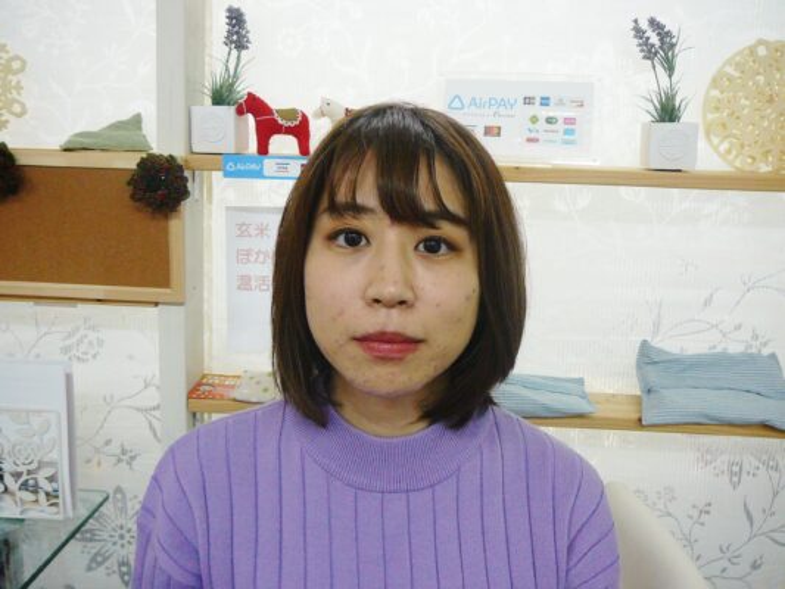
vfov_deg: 40.7
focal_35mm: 35
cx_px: 392
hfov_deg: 52.6
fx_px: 794
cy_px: 294
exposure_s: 1/25
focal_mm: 5.2
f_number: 2.8
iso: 200
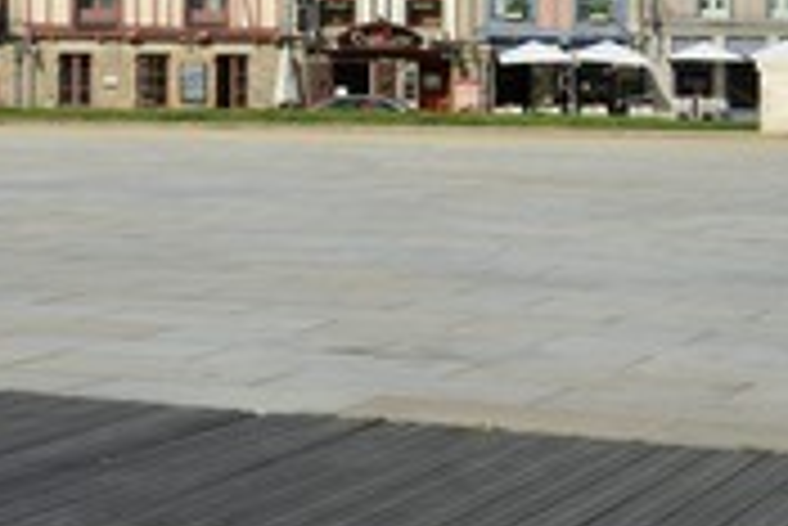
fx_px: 2366
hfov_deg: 18.7
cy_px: -72
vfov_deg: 12.5
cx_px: 167
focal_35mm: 108
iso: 200
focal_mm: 45
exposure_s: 1/200
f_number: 16
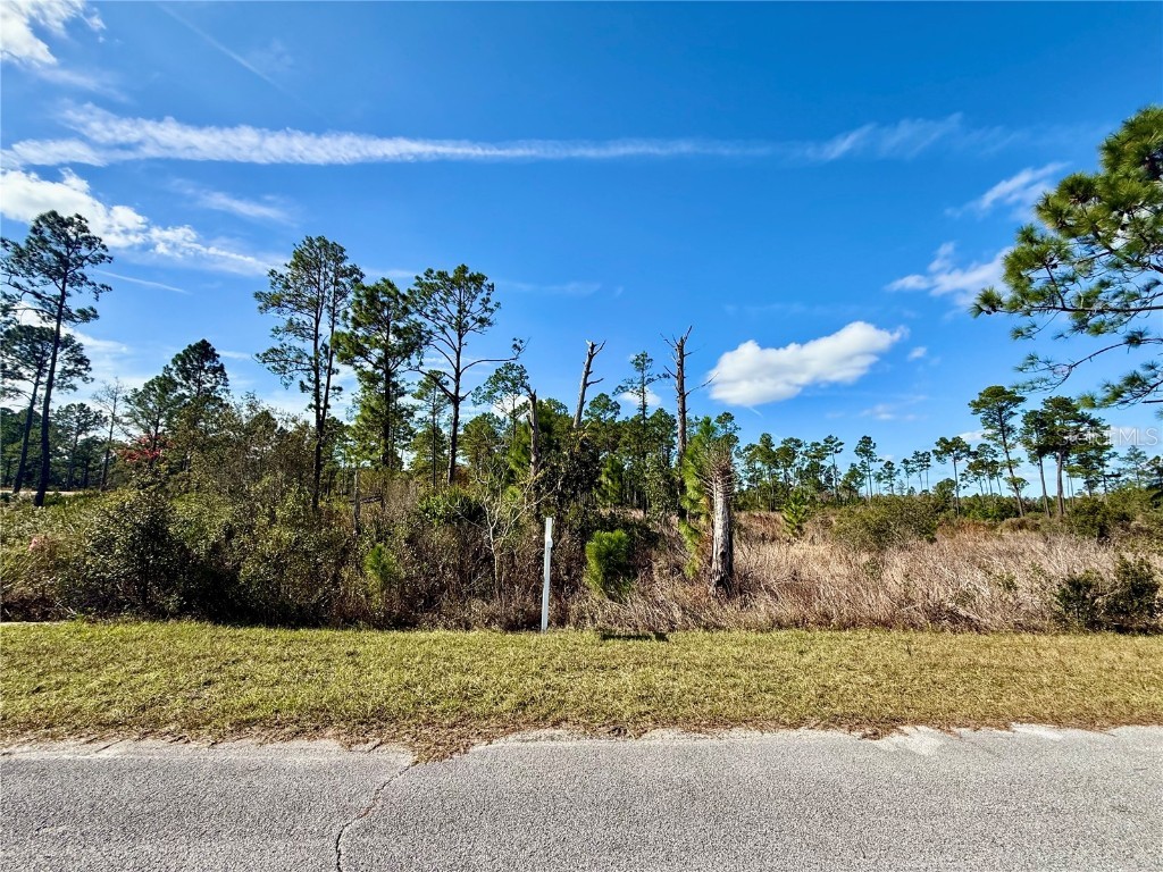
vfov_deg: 85.7
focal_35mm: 14
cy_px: 436
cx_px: 582
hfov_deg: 102.1
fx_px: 470
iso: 50
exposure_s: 1/1613
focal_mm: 2.22
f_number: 2.2
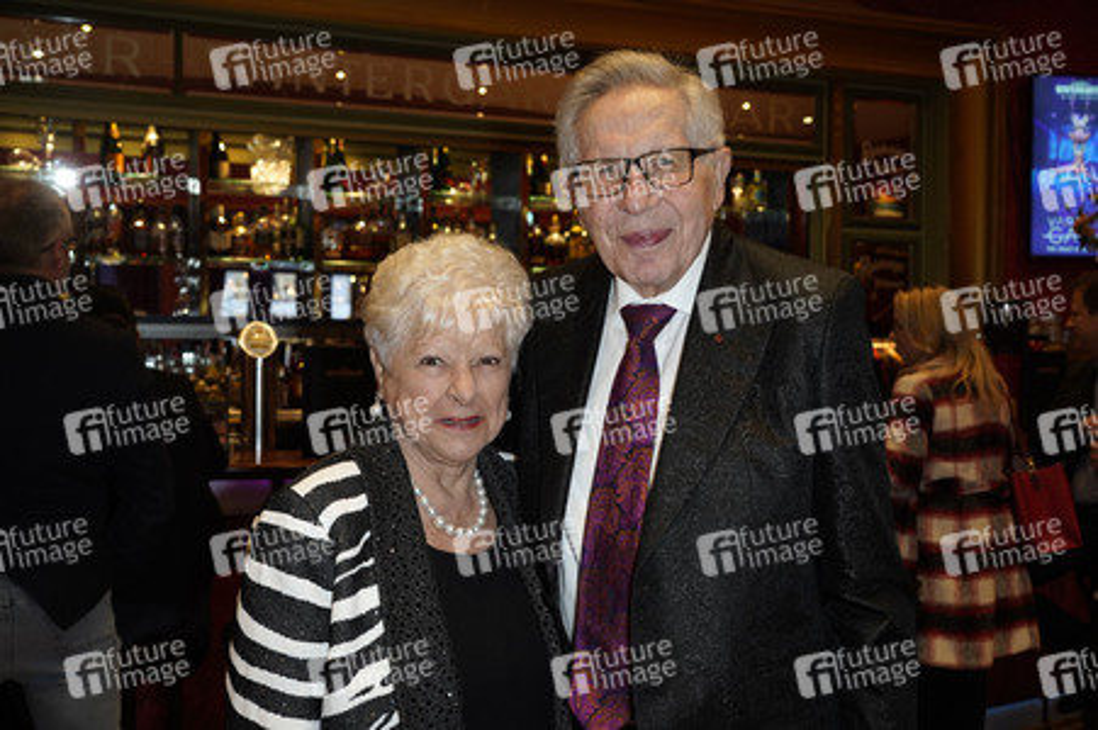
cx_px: 549
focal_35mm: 38
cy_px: 365
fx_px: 1158
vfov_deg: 35.0
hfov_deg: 50.7
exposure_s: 1/100
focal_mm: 38
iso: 1600
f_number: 5
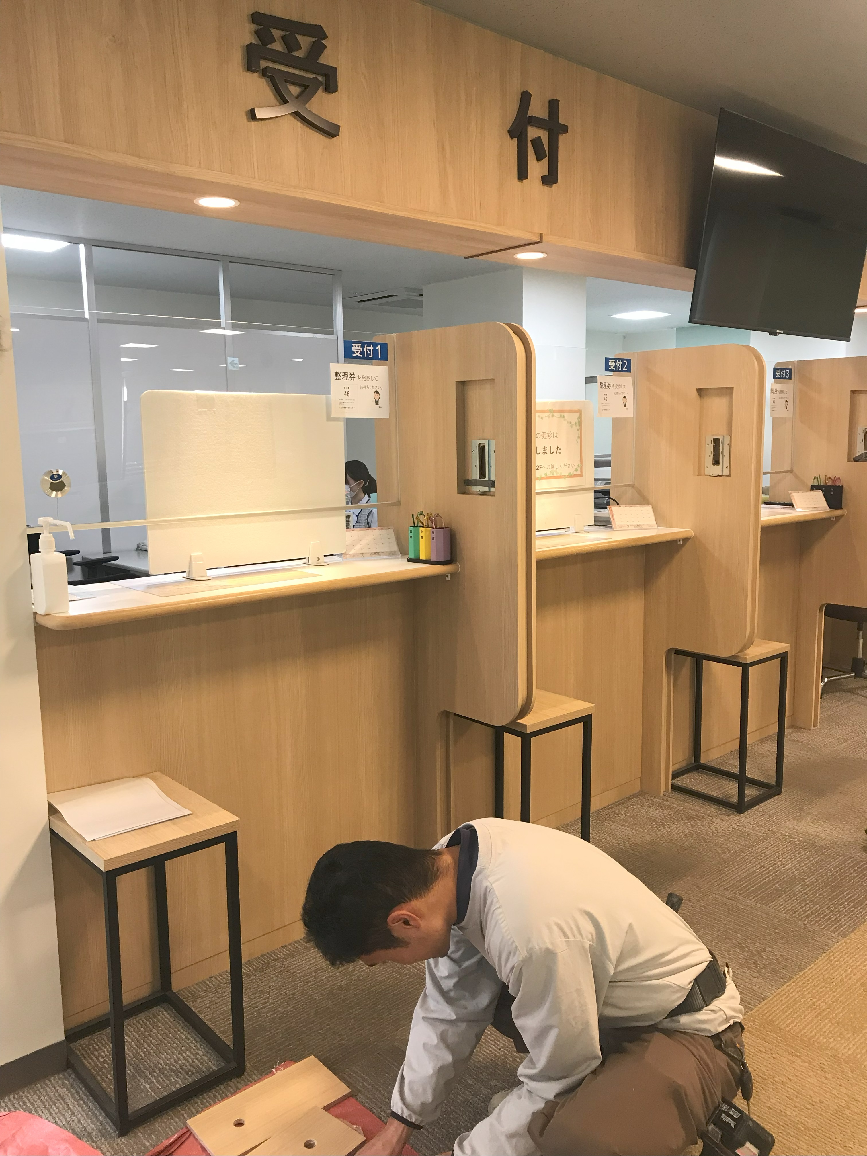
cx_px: 434
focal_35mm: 28
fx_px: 935
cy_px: 578
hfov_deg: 49.7
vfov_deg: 63.4
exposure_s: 1/33
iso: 25
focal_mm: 3.99
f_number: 1.8
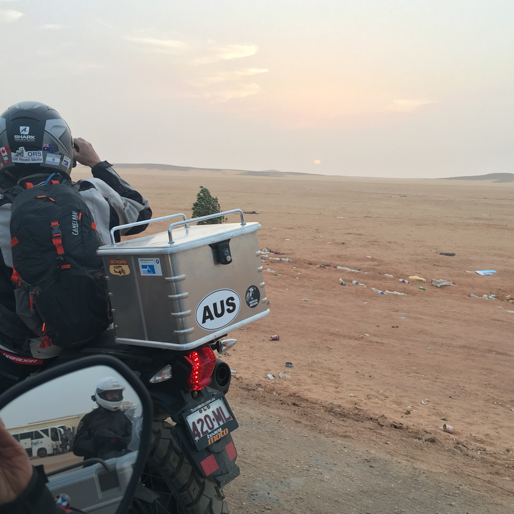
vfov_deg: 43.9
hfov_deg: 43.8
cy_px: 256
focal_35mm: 38
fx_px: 638
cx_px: 277
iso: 25
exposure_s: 1/50
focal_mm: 4.15
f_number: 2.2
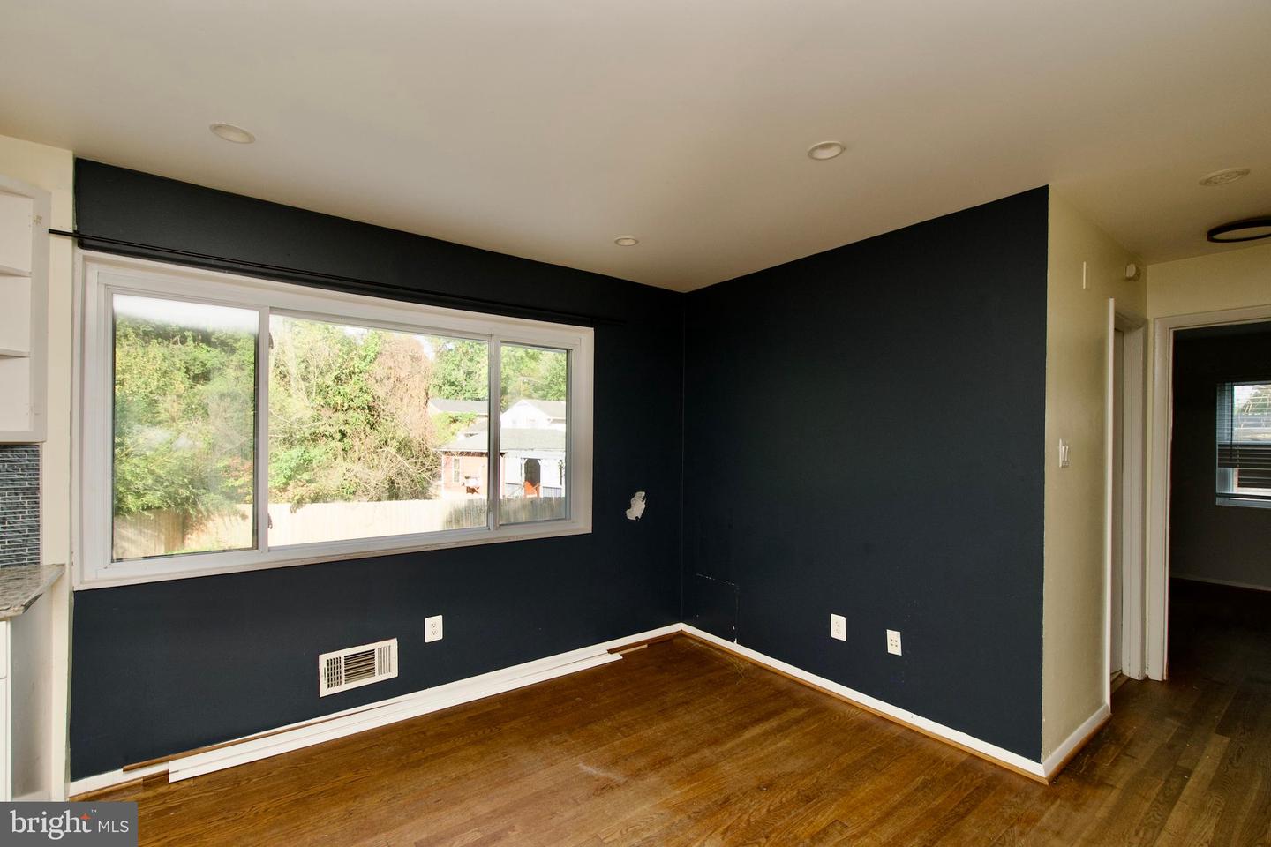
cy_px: 424
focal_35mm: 15
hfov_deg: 100.4
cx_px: 636
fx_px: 530
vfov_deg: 77.3
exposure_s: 1/125
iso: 320
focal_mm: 10
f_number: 7.1
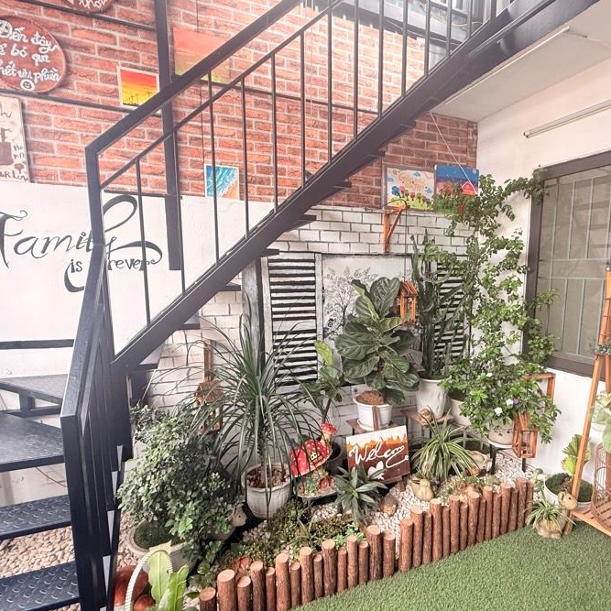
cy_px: 324
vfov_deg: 77.6
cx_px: 356
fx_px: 379
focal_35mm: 19
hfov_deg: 77.1
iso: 125
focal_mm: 2.22
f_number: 2.2
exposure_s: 1/99
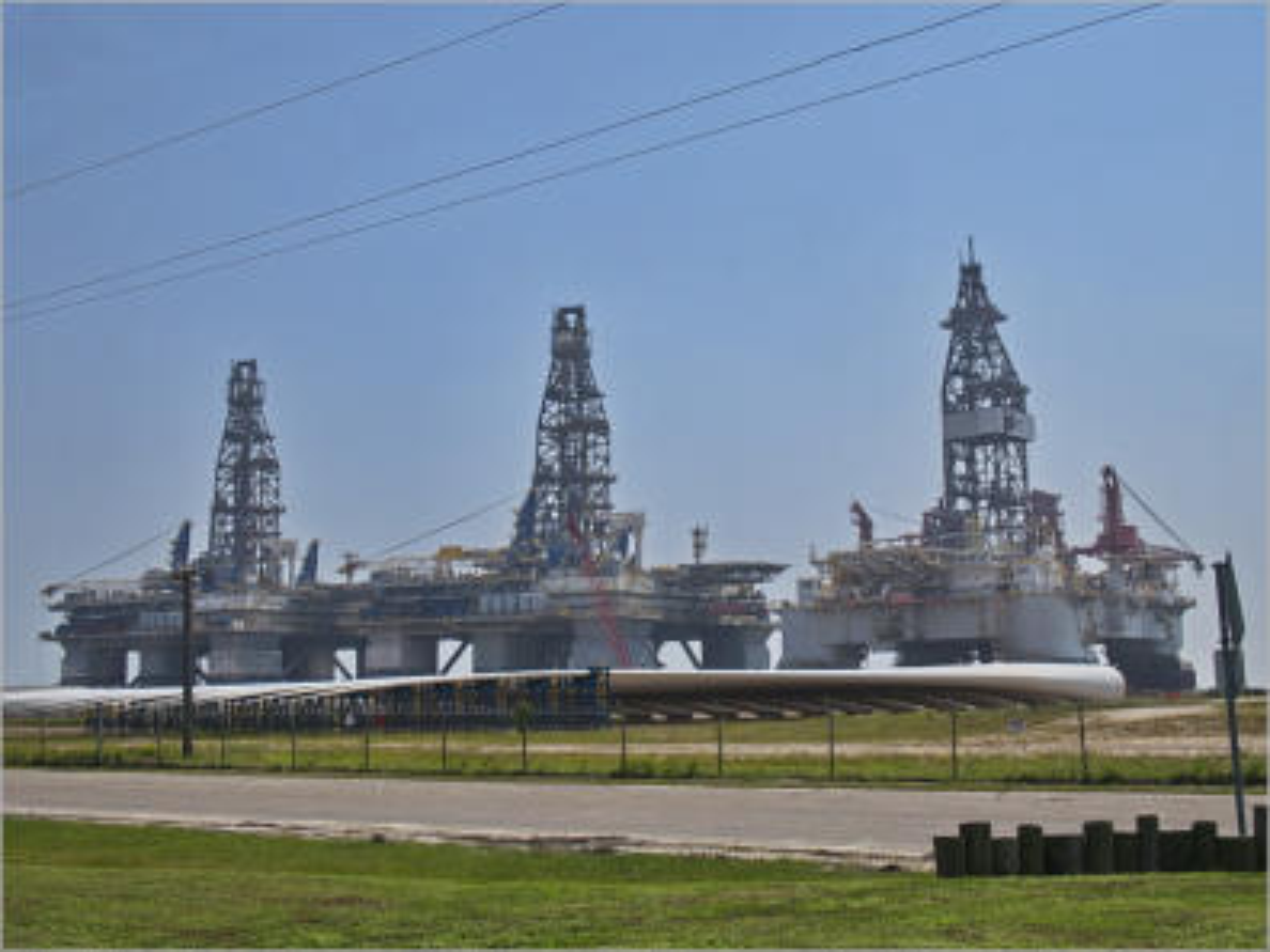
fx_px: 1614
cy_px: 476
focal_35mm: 44
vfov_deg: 32.9
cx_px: 635
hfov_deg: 42.9
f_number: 10
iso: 200
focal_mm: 22
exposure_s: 1/640
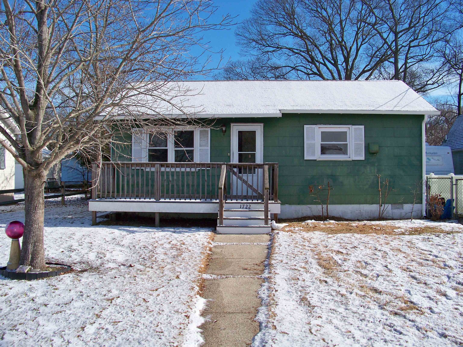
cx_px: 232
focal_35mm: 33
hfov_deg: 55.4
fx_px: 441
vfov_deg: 42.9
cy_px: 174
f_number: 4
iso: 80
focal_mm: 5.85
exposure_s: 1/500
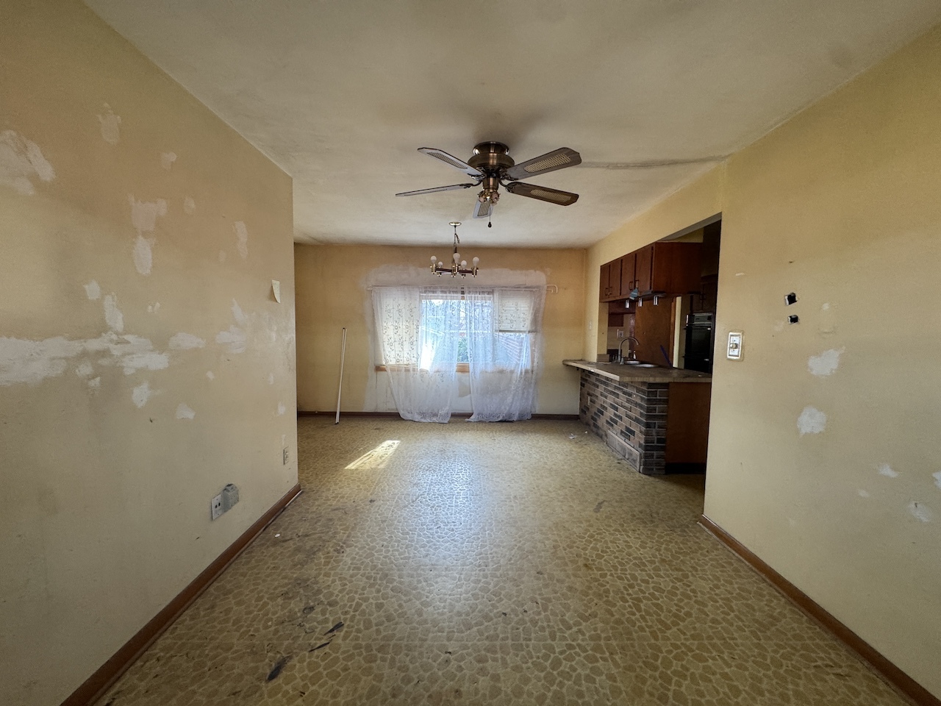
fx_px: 381
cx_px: 470
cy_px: 353
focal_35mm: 14
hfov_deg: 102.1
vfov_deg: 85.7
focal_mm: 2.22
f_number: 2.2
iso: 250
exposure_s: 1/99
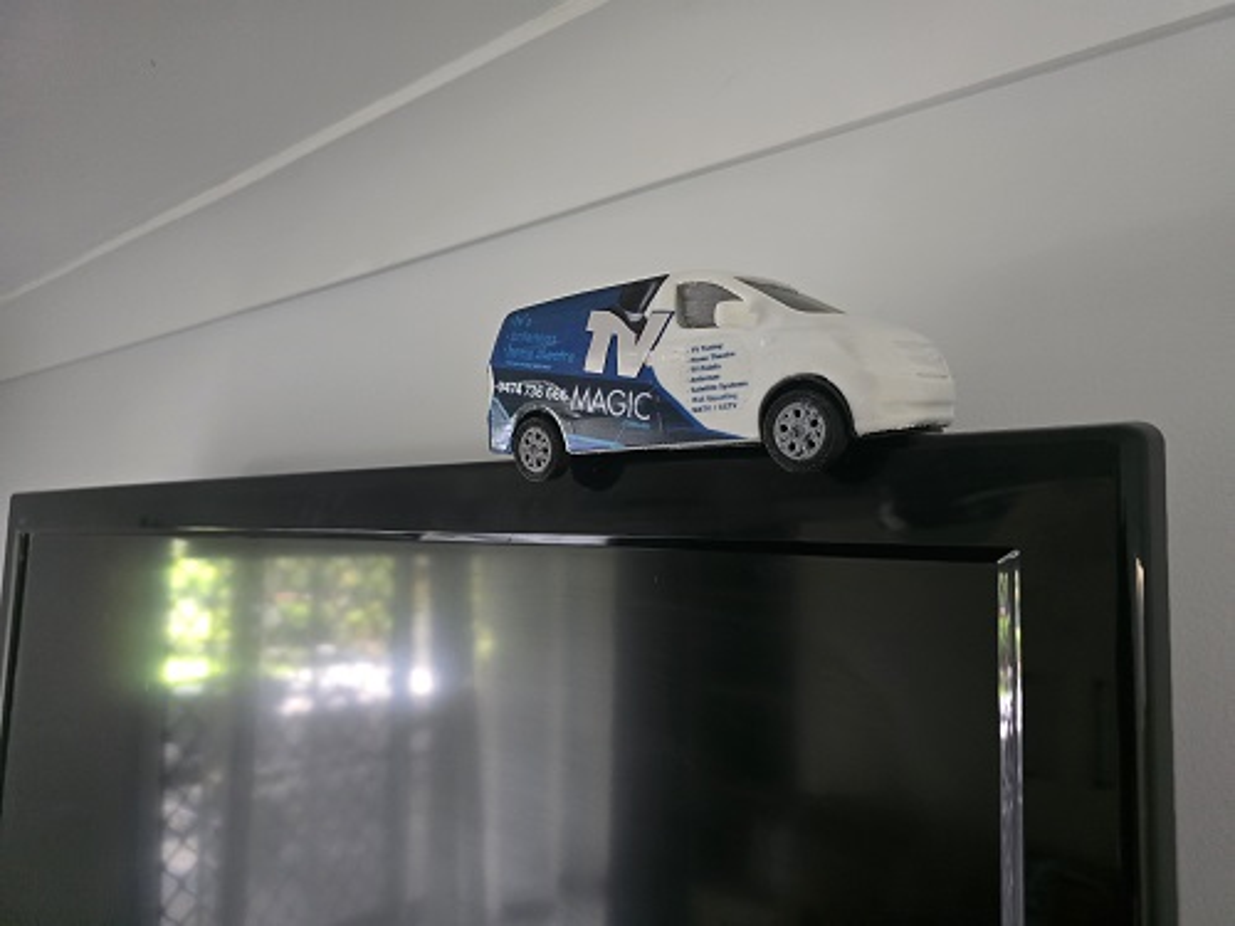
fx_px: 821
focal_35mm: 23
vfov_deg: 58.9
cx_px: 618
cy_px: 463
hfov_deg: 73.9
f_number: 1.7
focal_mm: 6.3
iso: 1250
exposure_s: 1/50
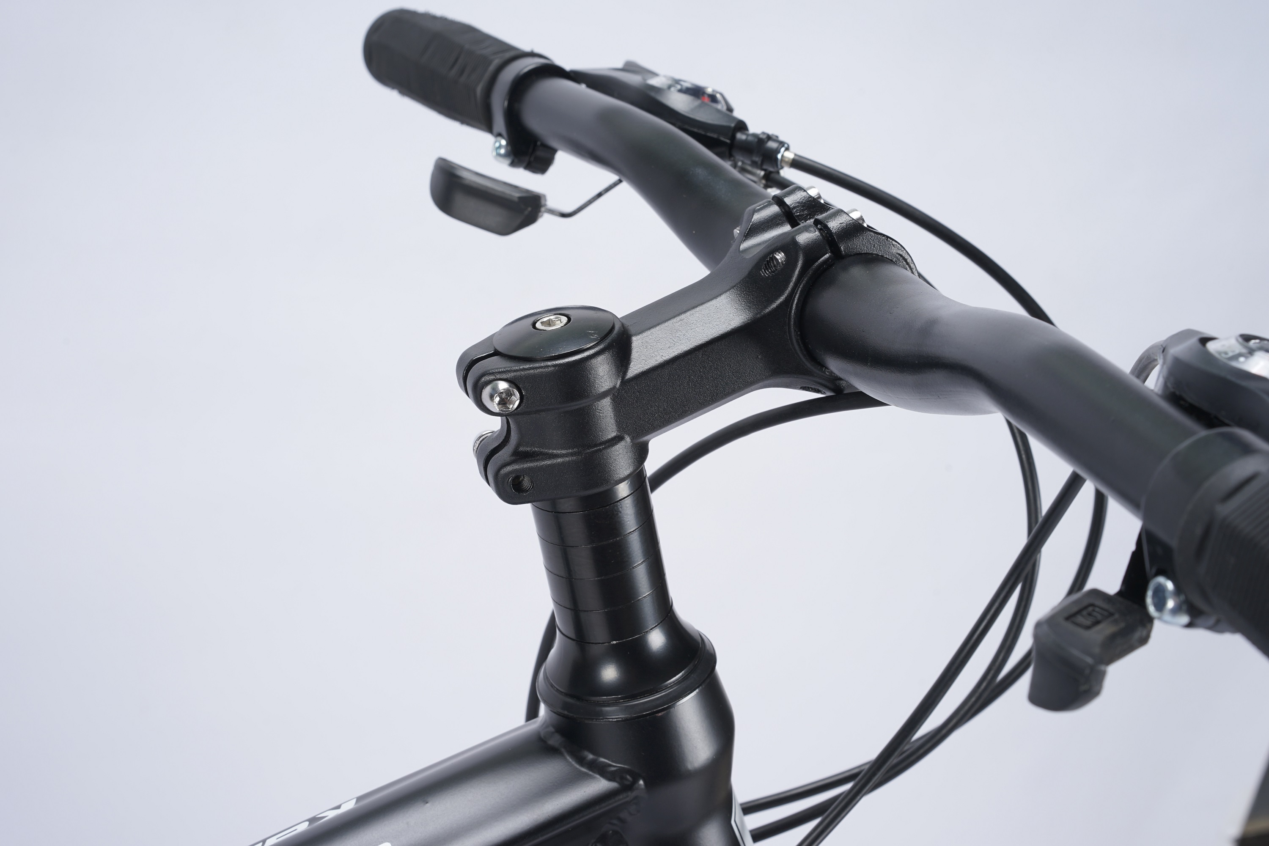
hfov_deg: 36.2
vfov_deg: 24.6
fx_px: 1939
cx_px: 634
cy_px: 423
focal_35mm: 55
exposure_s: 1/160
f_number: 13
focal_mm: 55
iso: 100
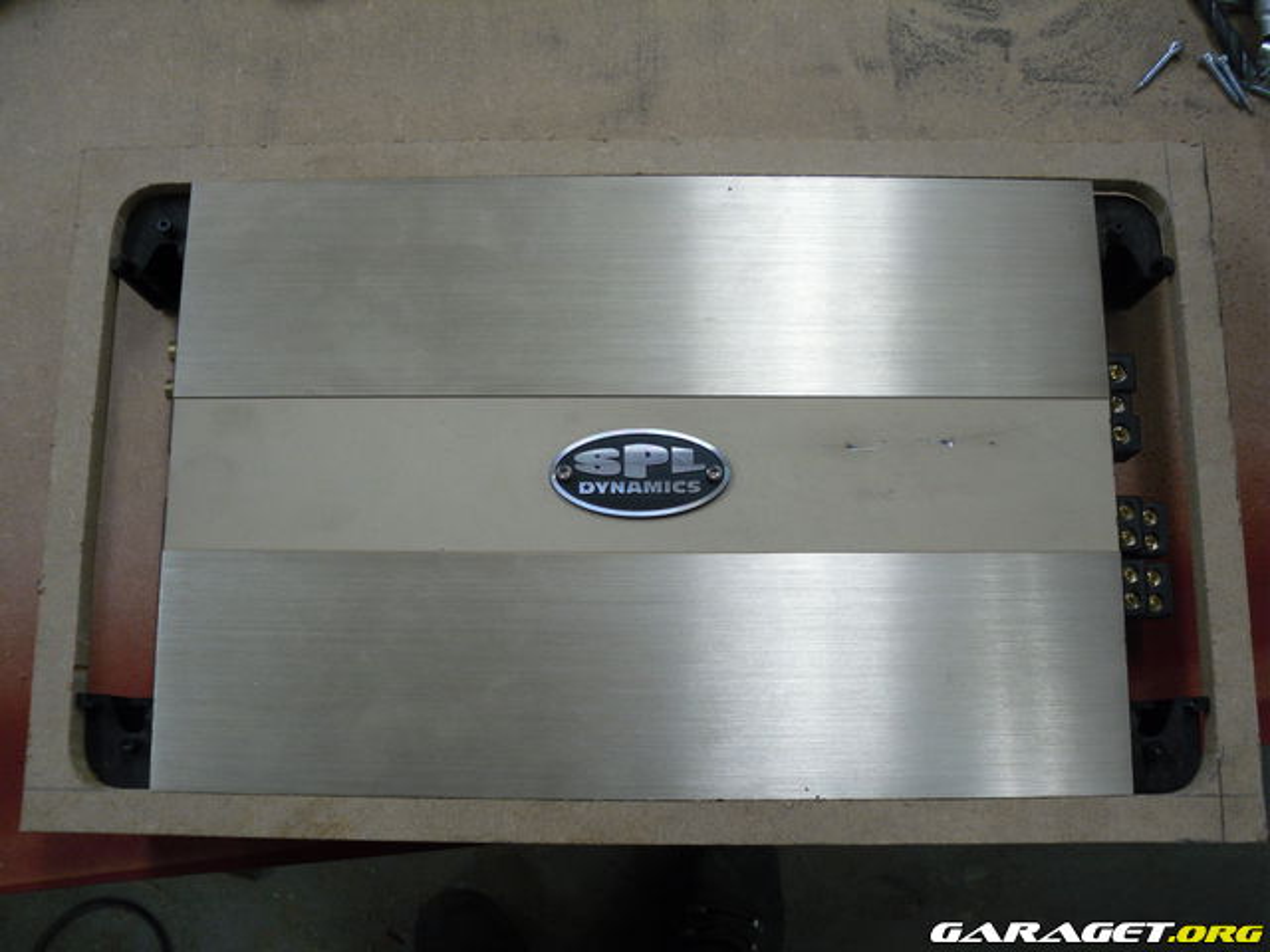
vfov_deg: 40.7
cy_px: 476
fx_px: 1284
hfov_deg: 52.6
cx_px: 635
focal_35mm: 35
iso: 100
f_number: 3
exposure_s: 1/45
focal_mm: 6.3
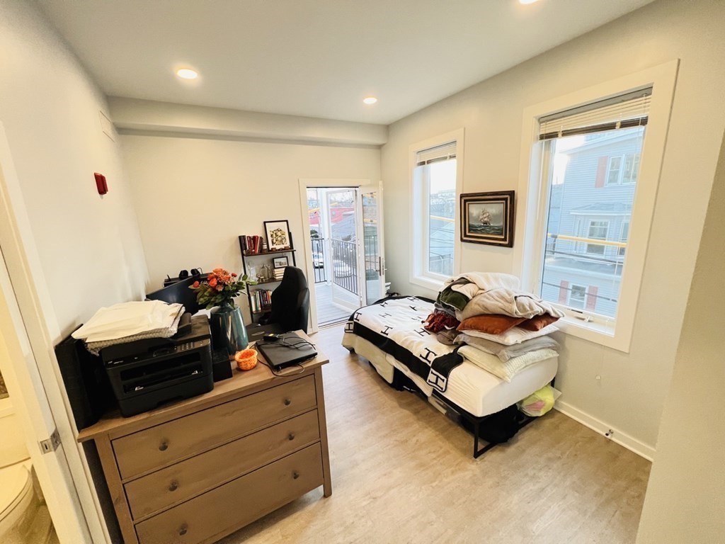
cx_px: 362
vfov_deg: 89.9
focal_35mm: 13
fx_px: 272
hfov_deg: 106.2
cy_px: 272
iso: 200
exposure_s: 1/120
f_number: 1.8
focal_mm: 1.57
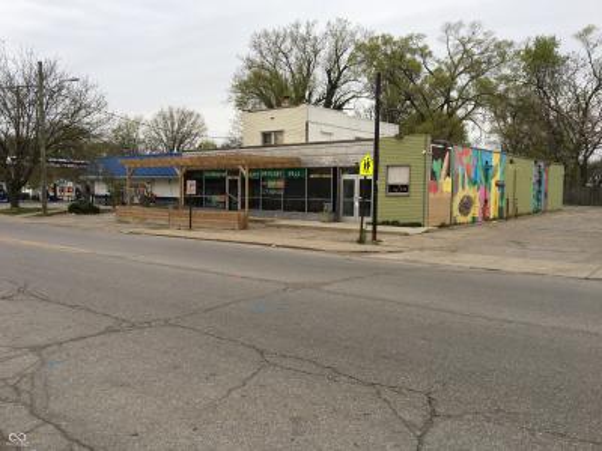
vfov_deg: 48.2
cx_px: 301
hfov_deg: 61.7
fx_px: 504
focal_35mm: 29
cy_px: 226
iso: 25
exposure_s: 1/190
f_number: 2.2
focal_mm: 4.15
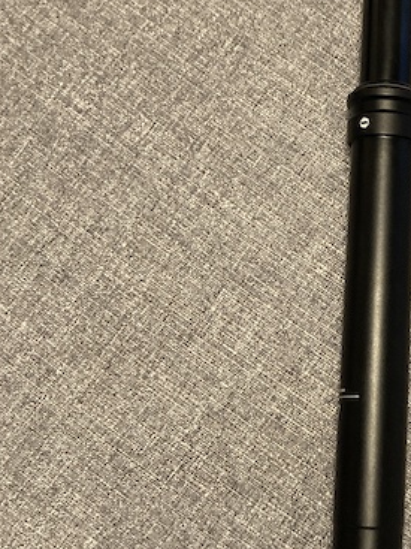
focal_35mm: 61
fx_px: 966
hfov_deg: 23.3
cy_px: 235
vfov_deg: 31.6
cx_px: 386
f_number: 1.8
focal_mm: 3.99
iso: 400
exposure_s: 1/40
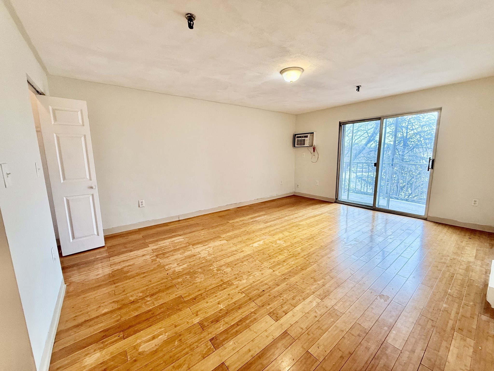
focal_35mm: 14
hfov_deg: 102.1
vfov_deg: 85.7
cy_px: 186
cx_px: 247
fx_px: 200
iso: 250
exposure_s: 1/120
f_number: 2.2
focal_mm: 2.22
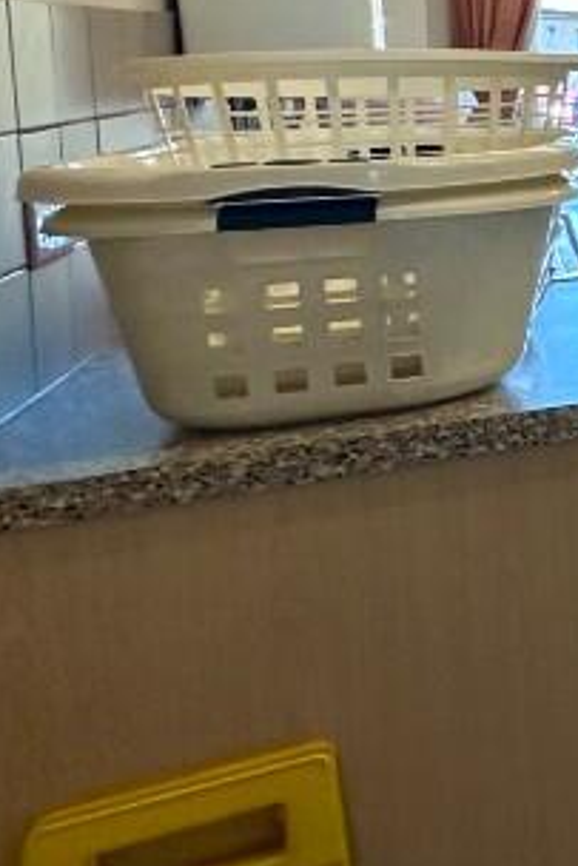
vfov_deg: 38.1
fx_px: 1179
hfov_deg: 15.1
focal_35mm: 49
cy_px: 120
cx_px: 1389
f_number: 2.2
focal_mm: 2.22
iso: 160
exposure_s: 1/100
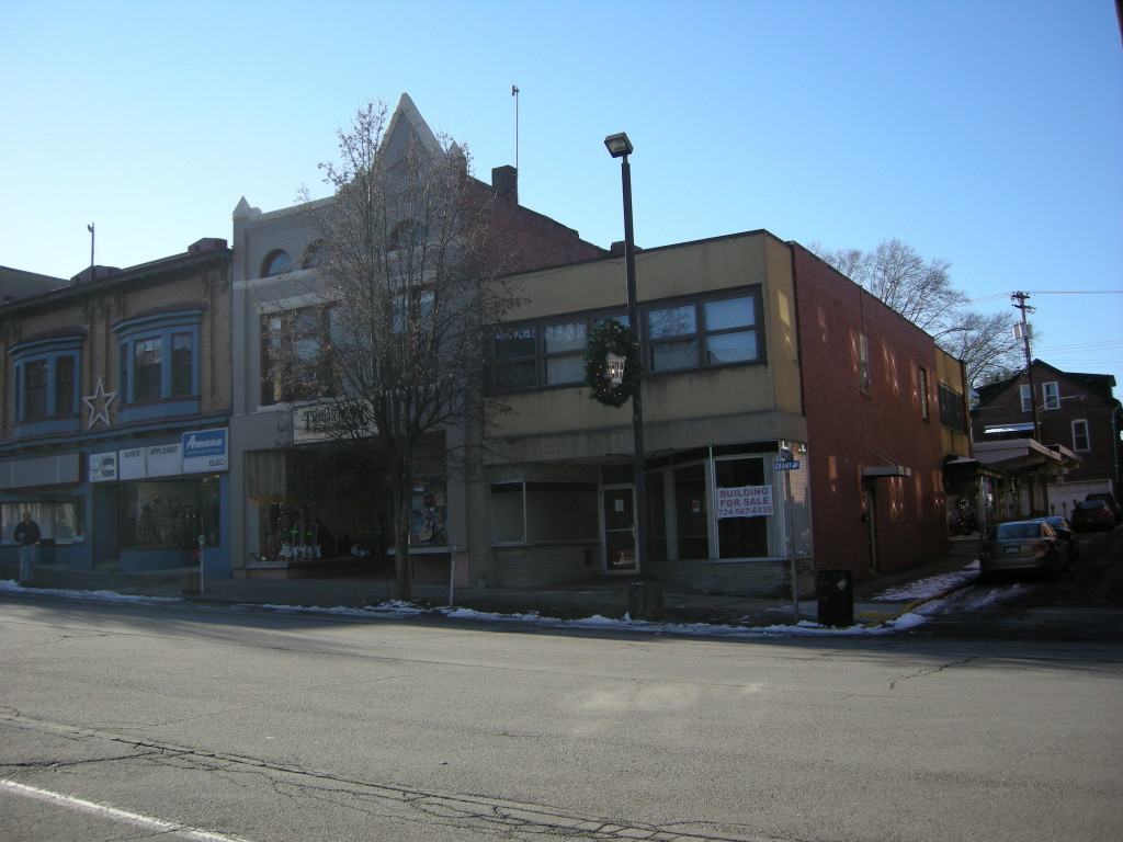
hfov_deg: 51.4
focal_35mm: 36
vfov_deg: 39.7
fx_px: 1168
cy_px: 421
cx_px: 562
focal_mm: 7.5
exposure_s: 1/675
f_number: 3
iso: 64
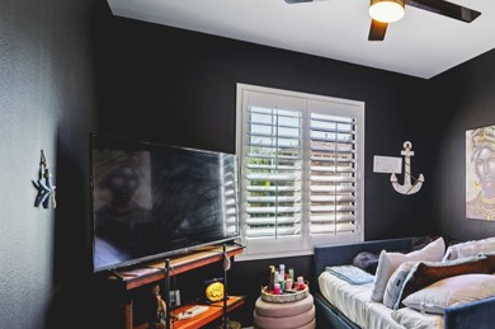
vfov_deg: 54.8
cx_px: 381
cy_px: 185
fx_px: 316
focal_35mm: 23
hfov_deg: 70.2
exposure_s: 1/30
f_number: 9
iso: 400
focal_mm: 14
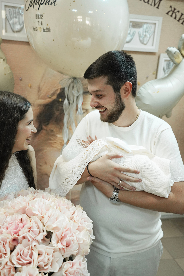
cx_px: 92
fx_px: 299
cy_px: 138
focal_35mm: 39
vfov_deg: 49.6
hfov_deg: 34.2
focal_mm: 39
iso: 4000
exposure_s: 1/400
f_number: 4
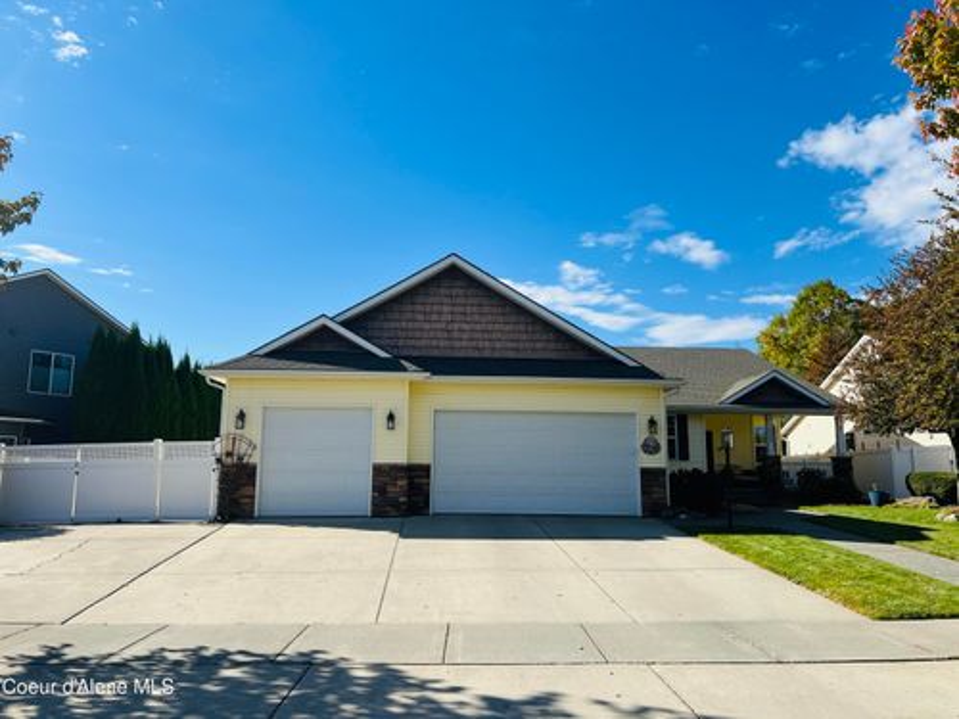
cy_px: 360
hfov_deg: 67.3
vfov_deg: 53.1
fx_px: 720
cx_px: 480
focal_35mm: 26
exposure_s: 1/4274
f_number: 1.5
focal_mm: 5.7
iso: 50
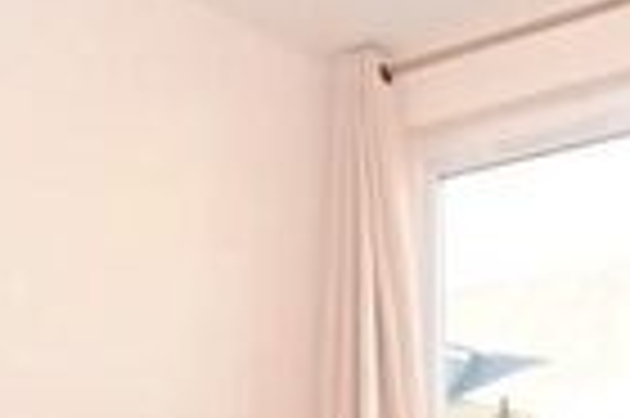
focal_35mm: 68
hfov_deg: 28.4
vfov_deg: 18.5
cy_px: 564
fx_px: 1180
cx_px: 598
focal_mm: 9
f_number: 5.6
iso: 720
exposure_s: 1/125
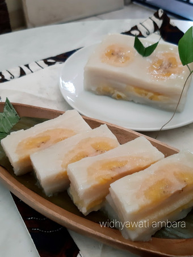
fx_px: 201
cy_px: 128
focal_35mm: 27
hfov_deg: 51.4
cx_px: 96
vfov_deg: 65.3
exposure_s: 1/60
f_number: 1.7
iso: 200
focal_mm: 3.93
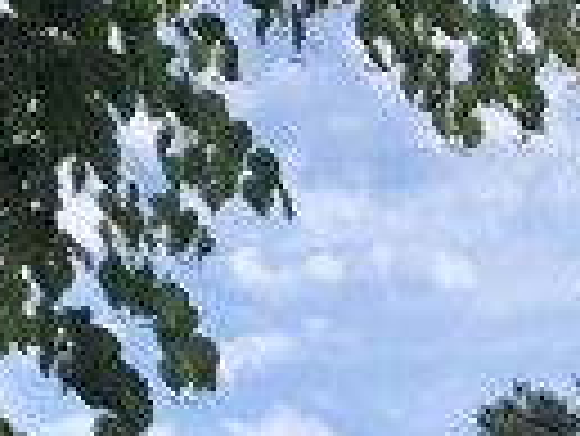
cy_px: 1560
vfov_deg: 5.9
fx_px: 3723
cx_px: 2172
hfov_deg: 7.1
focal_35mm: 222
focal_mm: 3.99
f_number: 1.8
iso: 20
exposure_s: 1/750
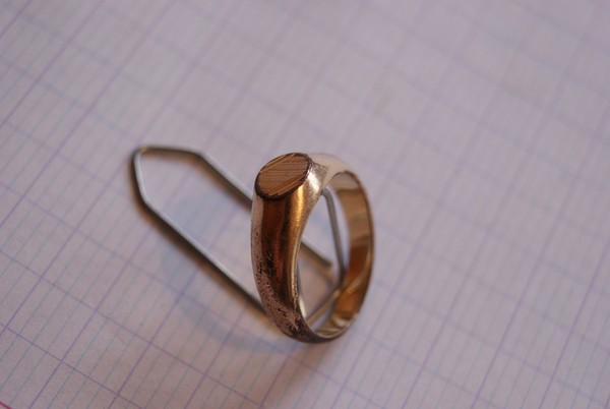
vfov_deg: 16.6
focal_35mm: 82
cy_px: 204
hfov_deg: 24.6
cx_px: 305
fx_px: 1400
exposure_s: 1/40
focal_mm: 55
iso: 400
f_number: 5.6
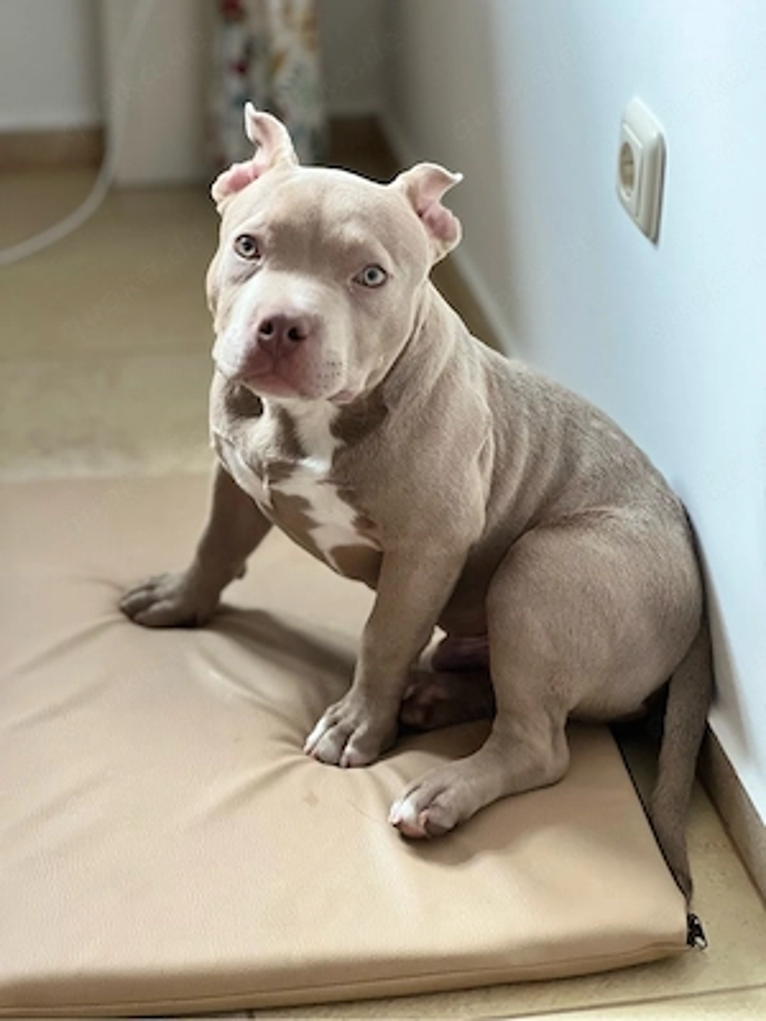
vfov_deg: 25.3
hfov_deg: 19.1
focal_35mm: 77
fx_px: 2272
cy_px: 510
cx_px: 383
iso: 320
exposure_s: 1/40
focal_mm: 9
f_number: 2.8
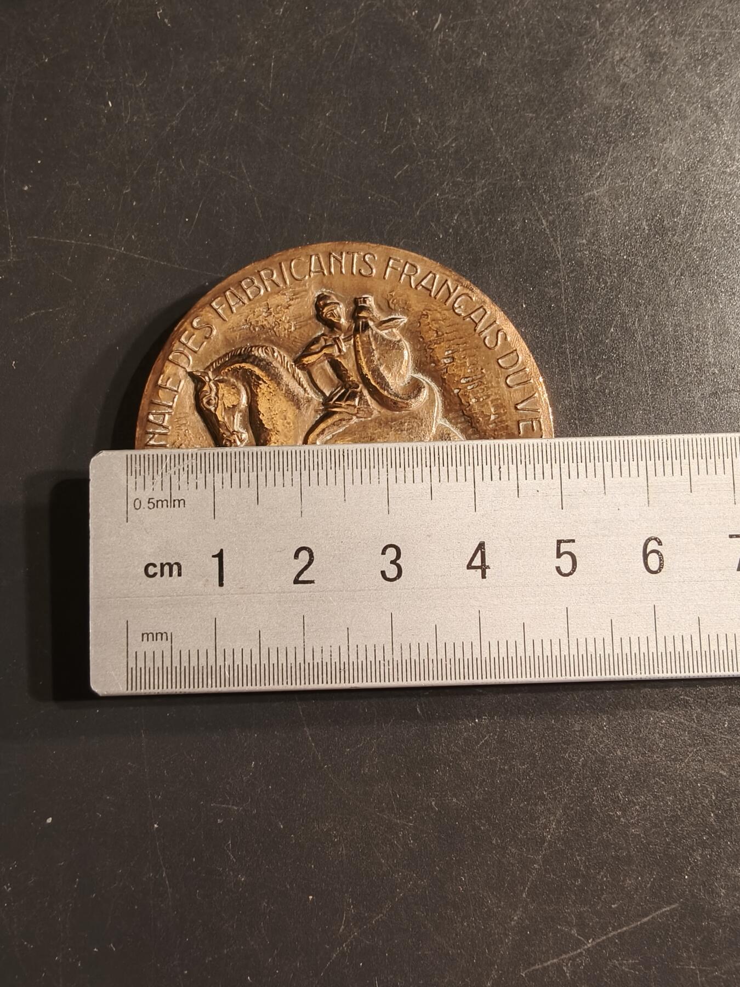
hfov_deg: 58.9
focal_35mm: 23
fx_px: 656
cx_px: 370
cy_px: 494
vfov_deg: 73.9
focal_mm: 2.32
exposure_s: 1/50
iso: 160
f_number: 2
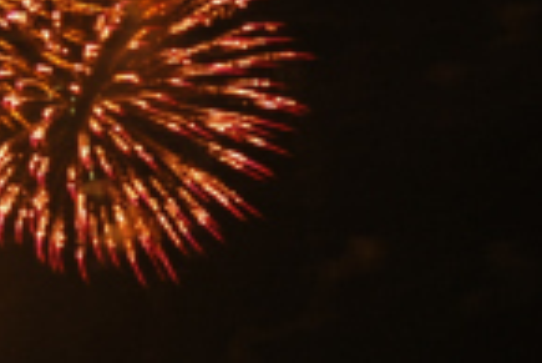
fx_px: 7475
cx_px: -49
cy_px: 187
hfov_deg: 4.1
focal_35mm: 496
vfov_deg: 2.8
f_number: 5.6
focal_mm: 120
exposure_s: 1.6
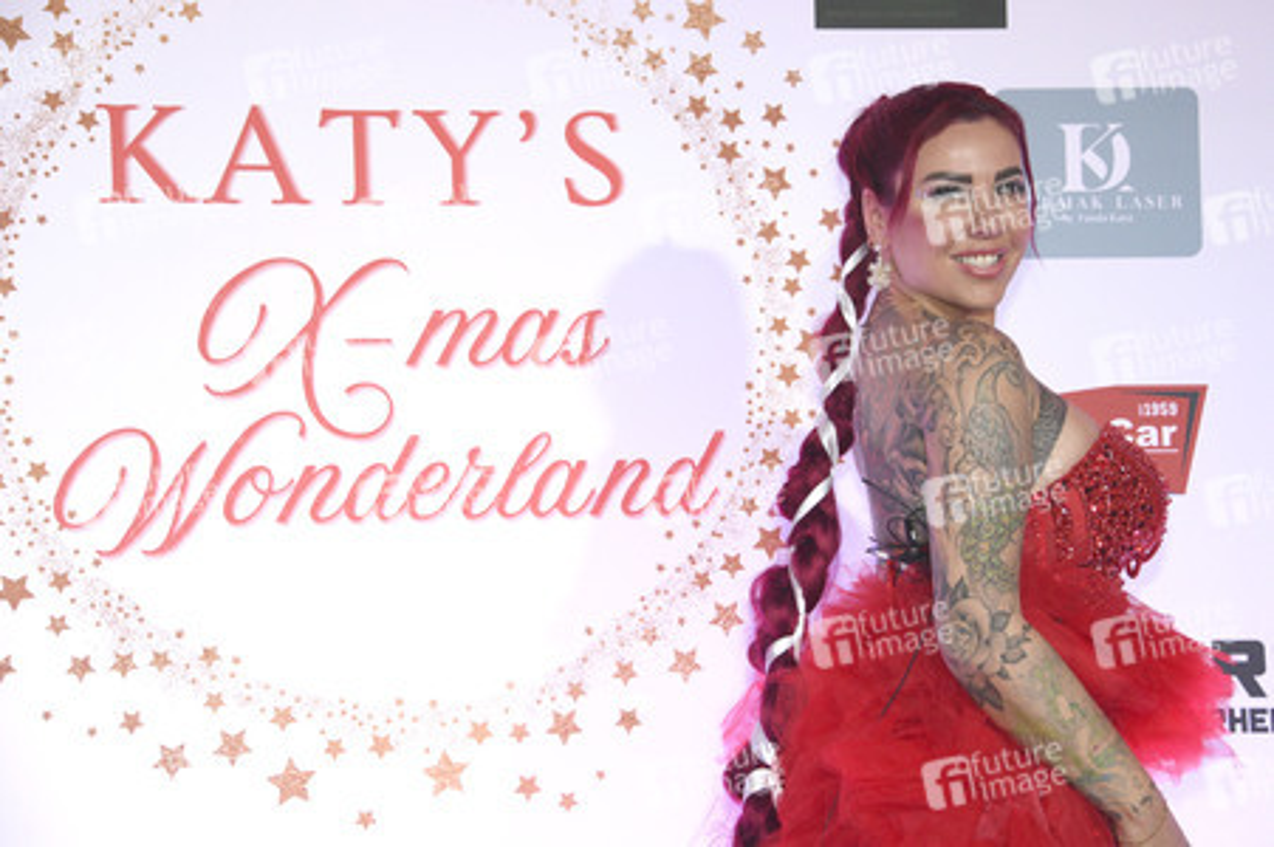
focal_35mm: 85
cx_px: 637
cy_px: 424
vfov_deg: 16.0
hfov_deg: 23.9
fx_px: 3006
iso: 3200
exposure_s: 1/250
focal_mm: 85
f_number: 5.6
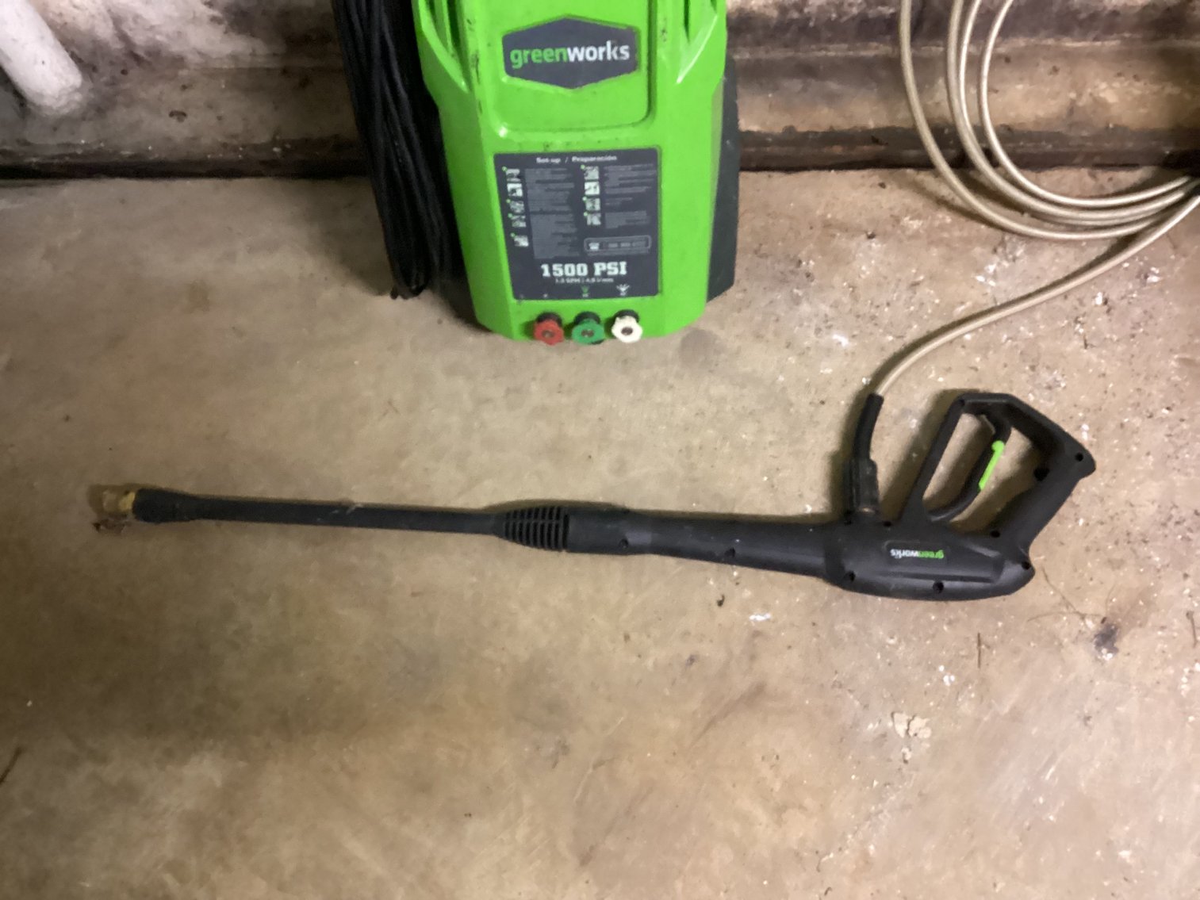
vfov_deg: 45.4
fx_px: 1075
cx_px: 600
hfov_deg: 58.3
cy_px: 450
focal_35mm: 31
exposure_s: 1/30
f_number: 2.4
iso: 640
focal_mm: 3.3
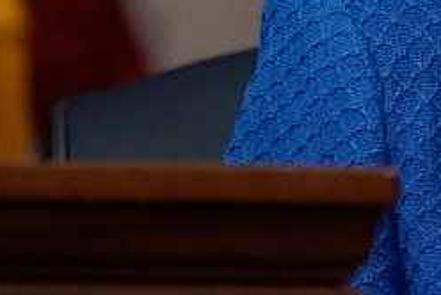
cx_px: 875
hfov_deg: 0.8
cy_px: -150
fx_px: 30072
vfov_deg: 0.6
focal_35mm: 2452
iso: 6400
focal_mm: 397
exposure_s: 1/320
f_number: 5.6
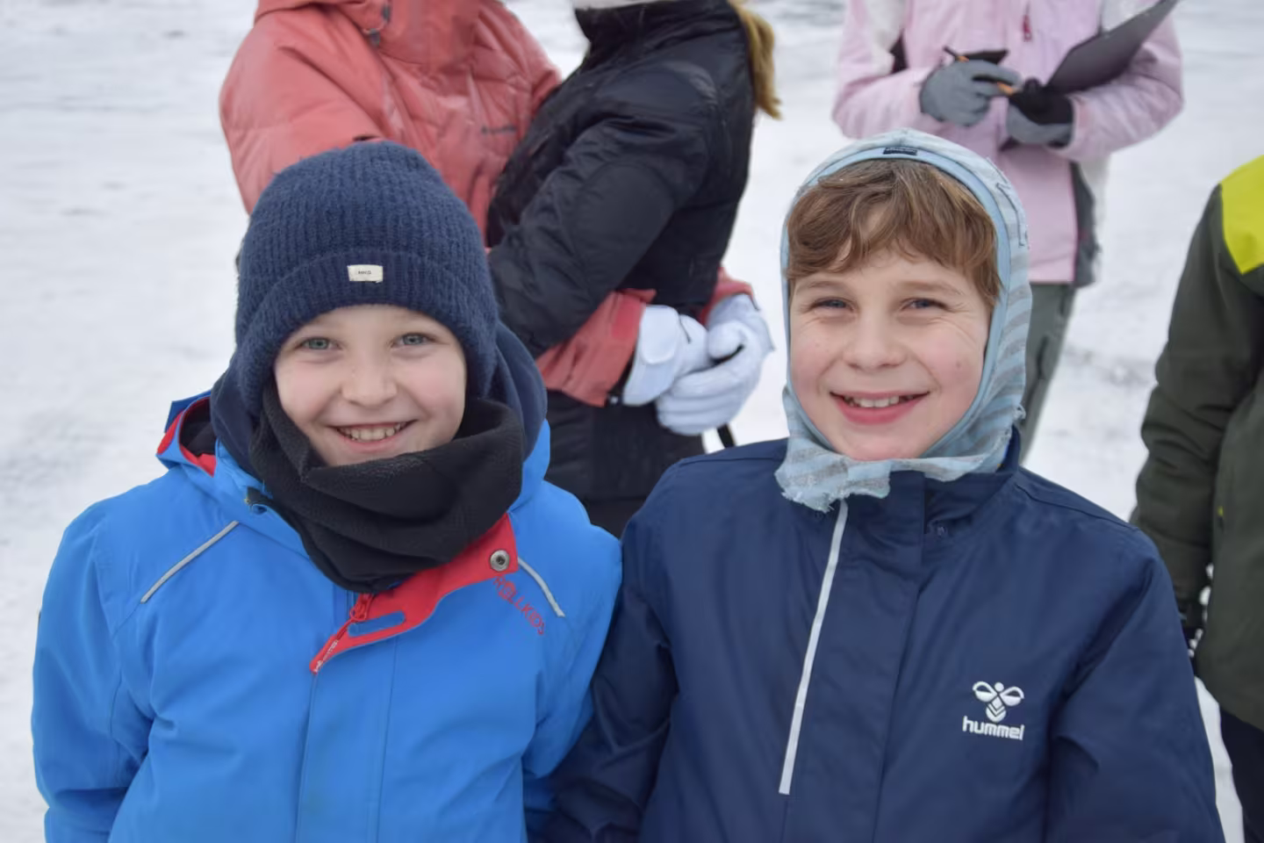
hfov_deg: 33.4
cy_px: 422
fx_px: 2107
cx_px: 632
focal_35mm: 60
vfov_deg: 22.6
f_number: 5
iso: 400
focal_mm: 40
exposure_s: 1/100
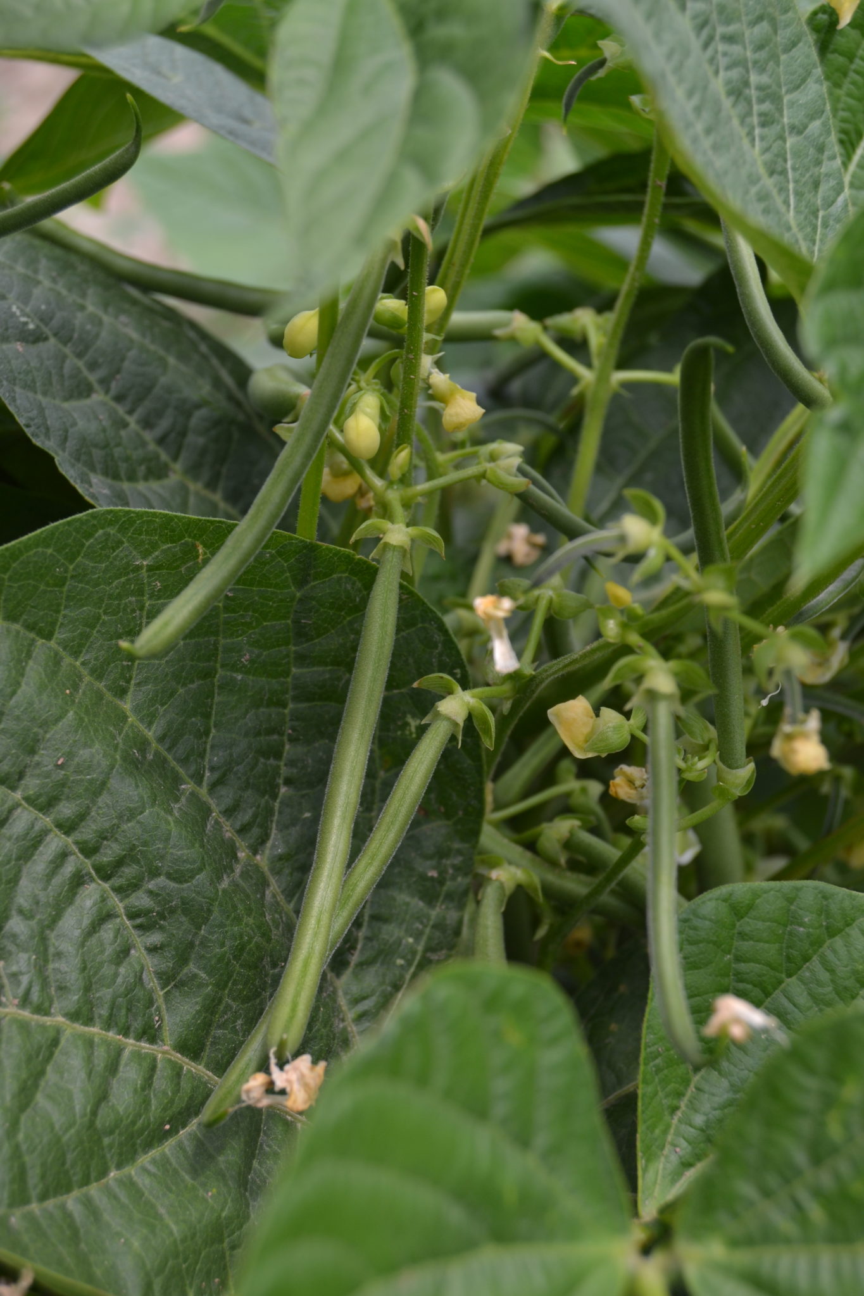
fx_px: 2268
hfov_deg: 21.6
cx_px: 432
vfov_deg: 31.9
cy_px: 648
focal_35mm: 63
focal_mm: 42
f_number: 8
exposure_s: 1/125
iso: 200
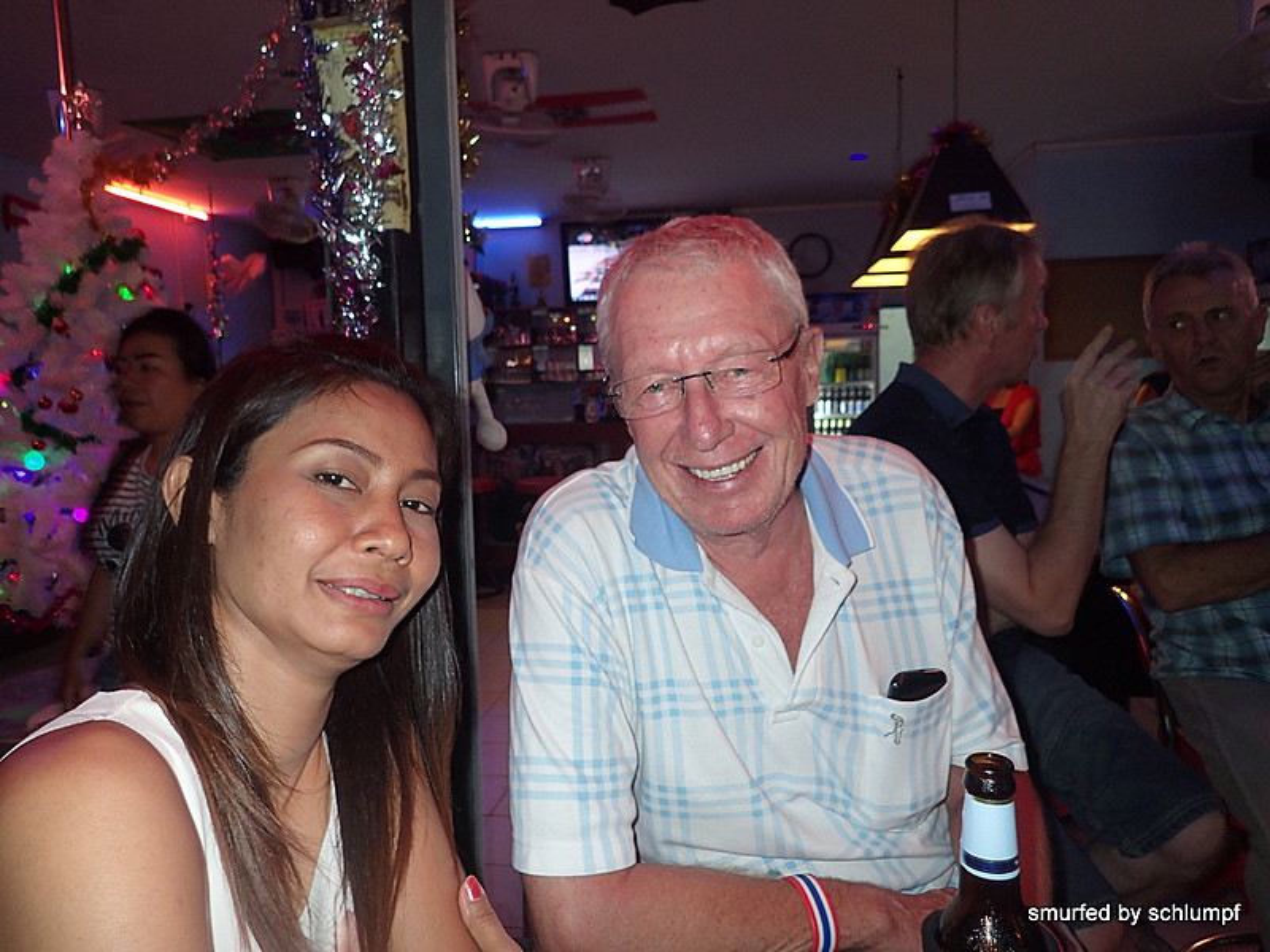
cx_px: 635
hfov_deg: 69.4
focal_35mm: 25
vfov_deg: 54.9
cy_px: 476
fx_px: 917
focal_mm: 4.5
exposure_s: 1/30
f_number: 2
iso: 200
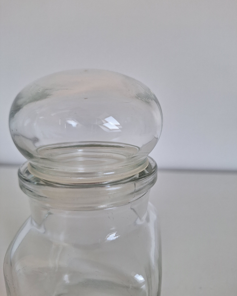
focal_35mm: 24
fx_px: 210
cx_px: 119
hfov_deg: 58.8
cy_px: 144
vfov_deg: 70.3
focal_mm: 5.54
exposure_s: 1/50
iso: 40
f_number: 1.8
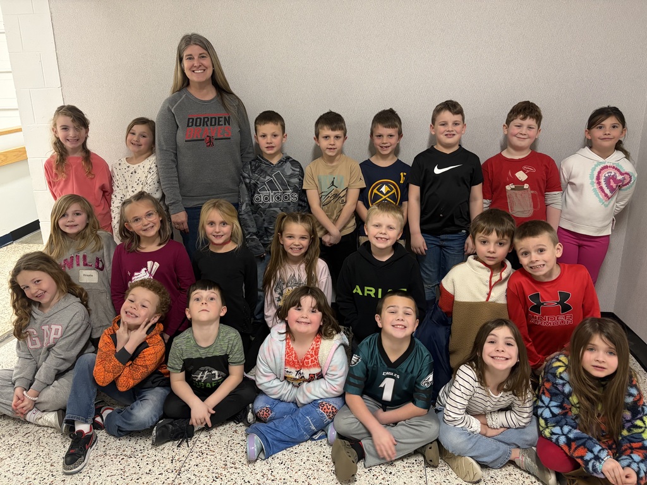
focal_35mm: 26
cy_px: 242
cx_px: 324
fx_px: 486
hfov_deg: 67.3
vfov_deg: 53.1
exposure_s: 1/60
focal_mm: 5.96
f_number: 1.6
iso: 250
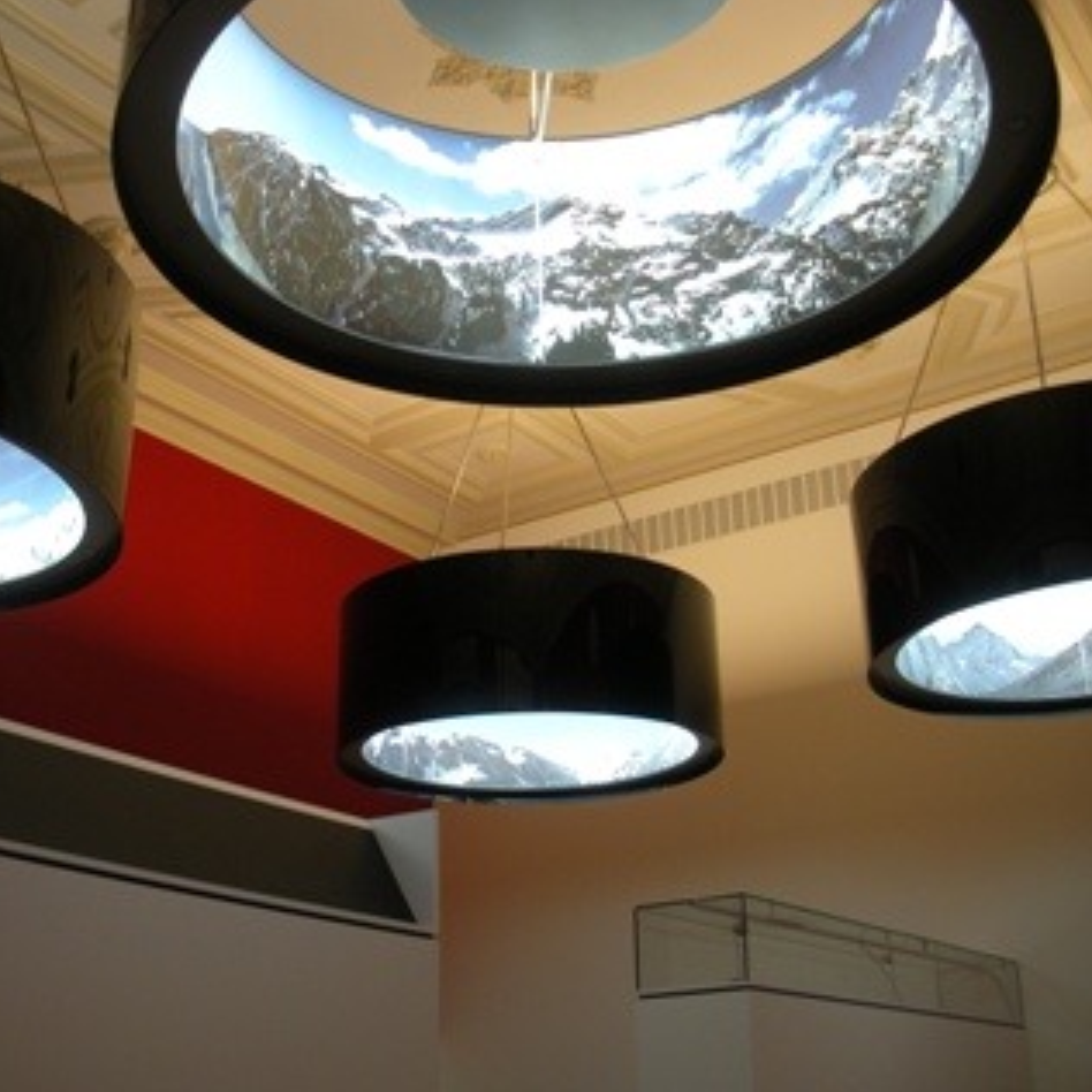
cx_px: 448
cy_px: 546
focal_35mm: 43
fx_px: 1535
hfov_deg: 39.0
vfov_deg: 39.2
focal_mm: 6.3
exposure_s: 1/60.5
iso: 91
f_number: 3.5
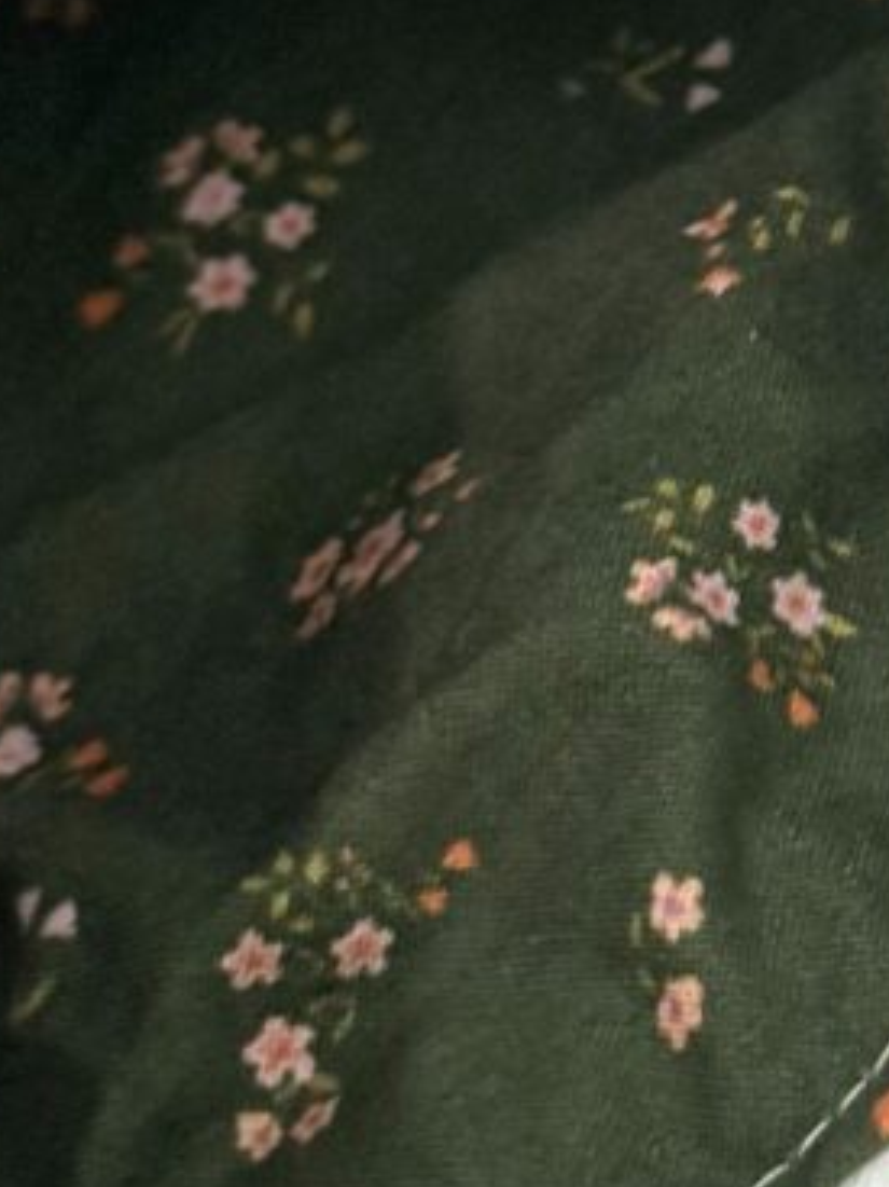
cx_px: 1038
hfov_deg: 10.9
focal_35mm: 134
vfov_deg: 14.6
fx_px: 4591
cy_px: 246
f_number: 1.78
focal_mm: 6.76
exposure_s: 1/60
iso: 200
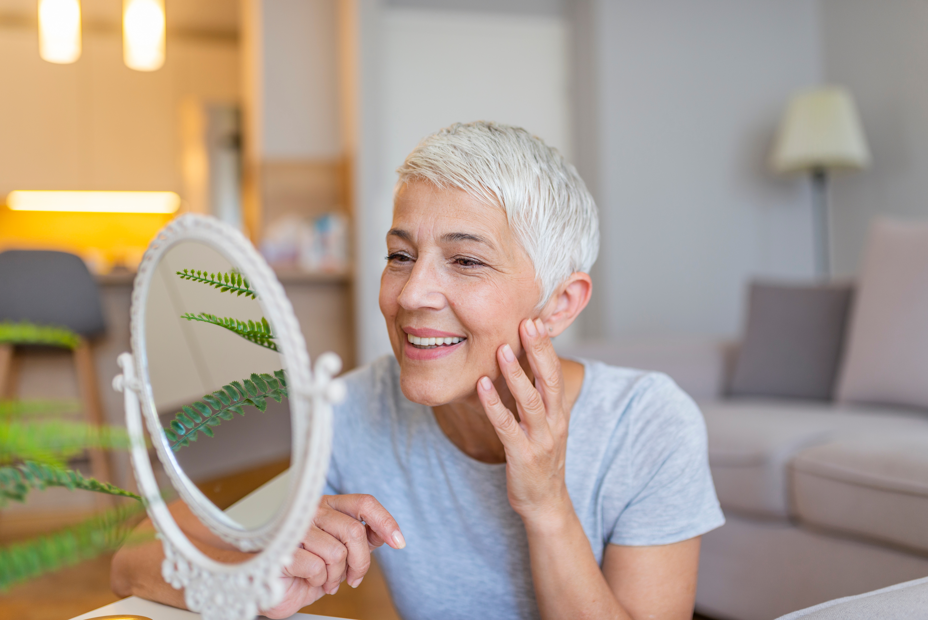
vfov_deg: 37.9
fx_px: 903
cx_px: 464
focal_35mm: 35
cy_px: 310
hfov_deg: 54.4
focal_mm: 35
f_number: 1.8
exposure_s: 1/160
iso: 160
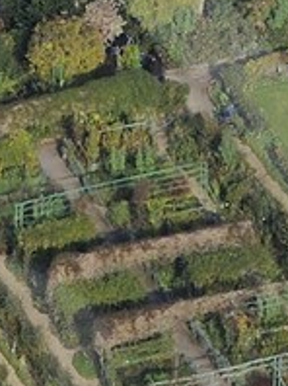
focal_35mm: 817
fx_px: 9083
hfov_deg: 1.8
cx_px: -341
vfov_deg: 2.4
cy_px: 577
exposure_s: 1/800
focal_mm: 105
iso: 400
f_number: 7.1
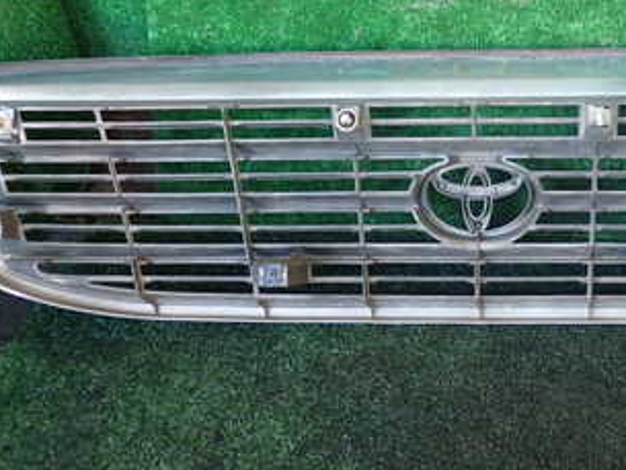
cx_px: 478
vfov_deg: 24.2
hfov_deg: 32.0
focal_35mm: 59
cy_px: 62
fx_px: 1067
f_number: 2.3
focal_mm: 5.4
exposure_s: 1/40
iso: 200
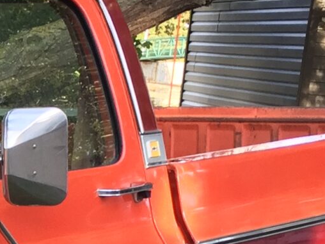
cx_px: -206
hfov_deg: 12.6
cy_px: 382
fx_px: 1371
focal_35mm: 146
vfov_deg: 9.8
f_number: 2.2
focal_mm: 4.15
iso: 40
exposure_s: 1/120
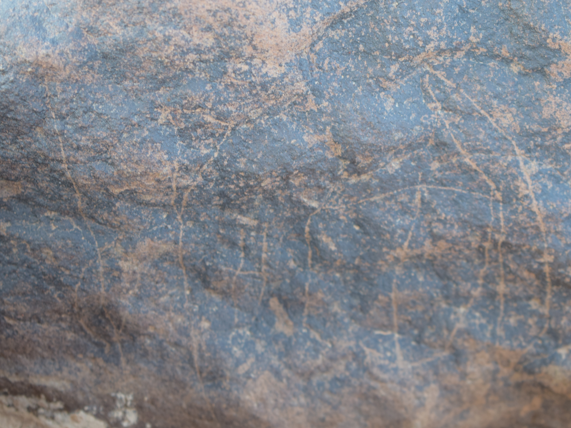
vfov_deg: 16.5
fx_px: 1477
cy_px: 214
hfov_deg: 21.9
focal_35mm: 90
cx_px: 284
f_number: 5.6
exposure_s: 1/60
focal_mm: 55
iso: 400
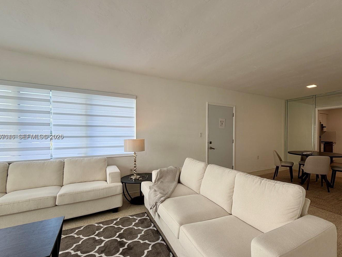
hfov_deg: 90.7
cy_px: 137
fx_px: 168
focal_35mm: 17
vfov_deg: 74.6
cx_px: 190
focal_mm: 2.22
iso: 50
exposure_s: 1/120
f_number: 2.2
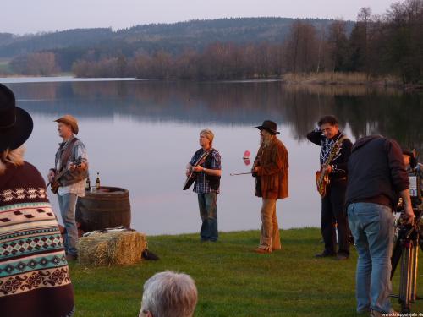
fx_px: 880
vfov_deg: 20.4
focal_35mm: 72
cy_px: 158
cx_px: 212
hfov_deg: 27.0
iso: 200
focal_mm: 11.9
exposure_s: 1/40
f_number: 4.1
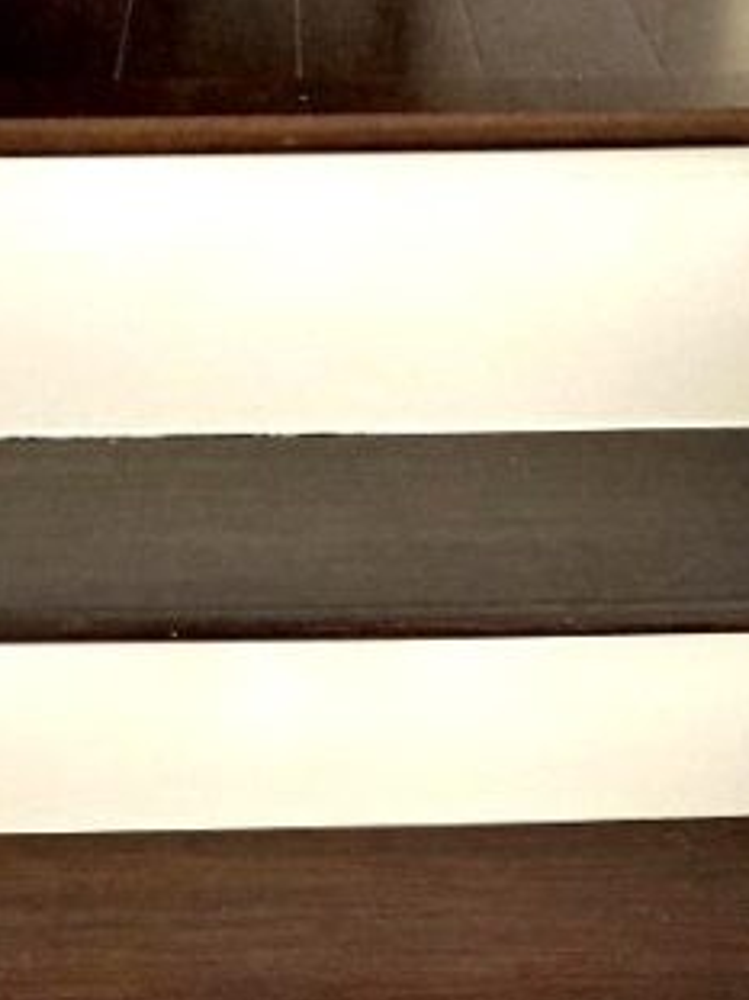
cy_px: 1016
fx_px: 1819
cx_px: 346
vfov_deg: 28.7
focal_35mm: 63
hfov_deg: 23.3
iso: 250
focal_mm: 3.99
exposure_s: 1/60
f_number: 1.8
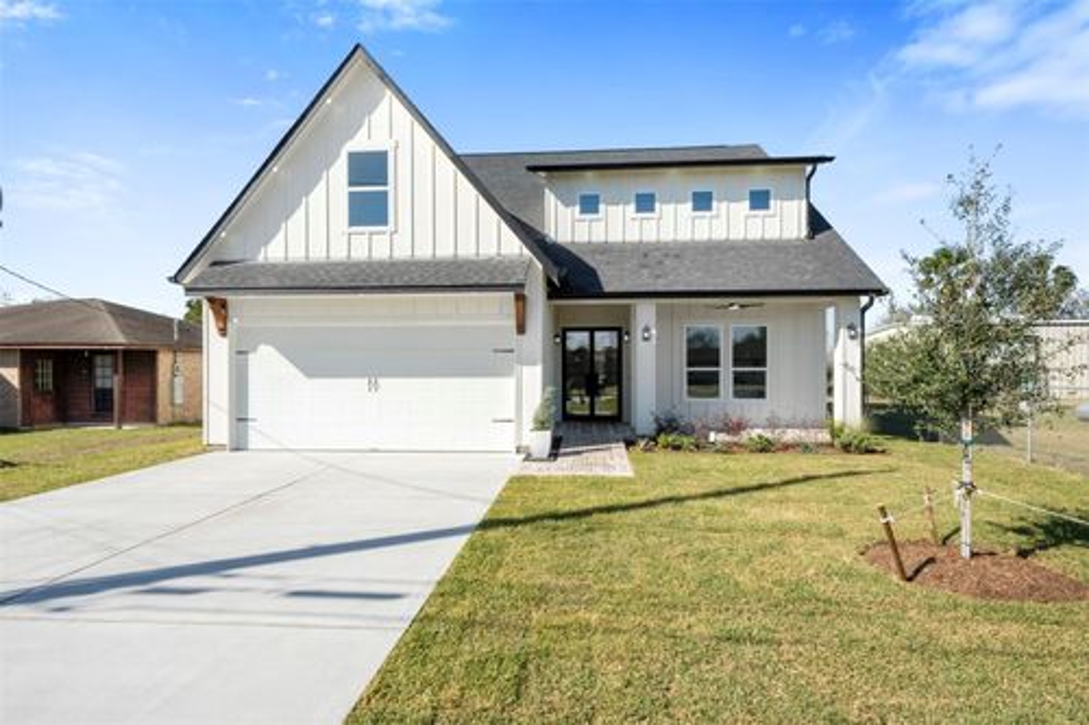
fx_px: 605
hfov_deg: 84.0
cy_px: 362
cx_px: 544
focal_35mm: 20
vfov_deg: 61.9
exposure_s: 1/60
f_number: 9
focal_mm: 20
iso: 800
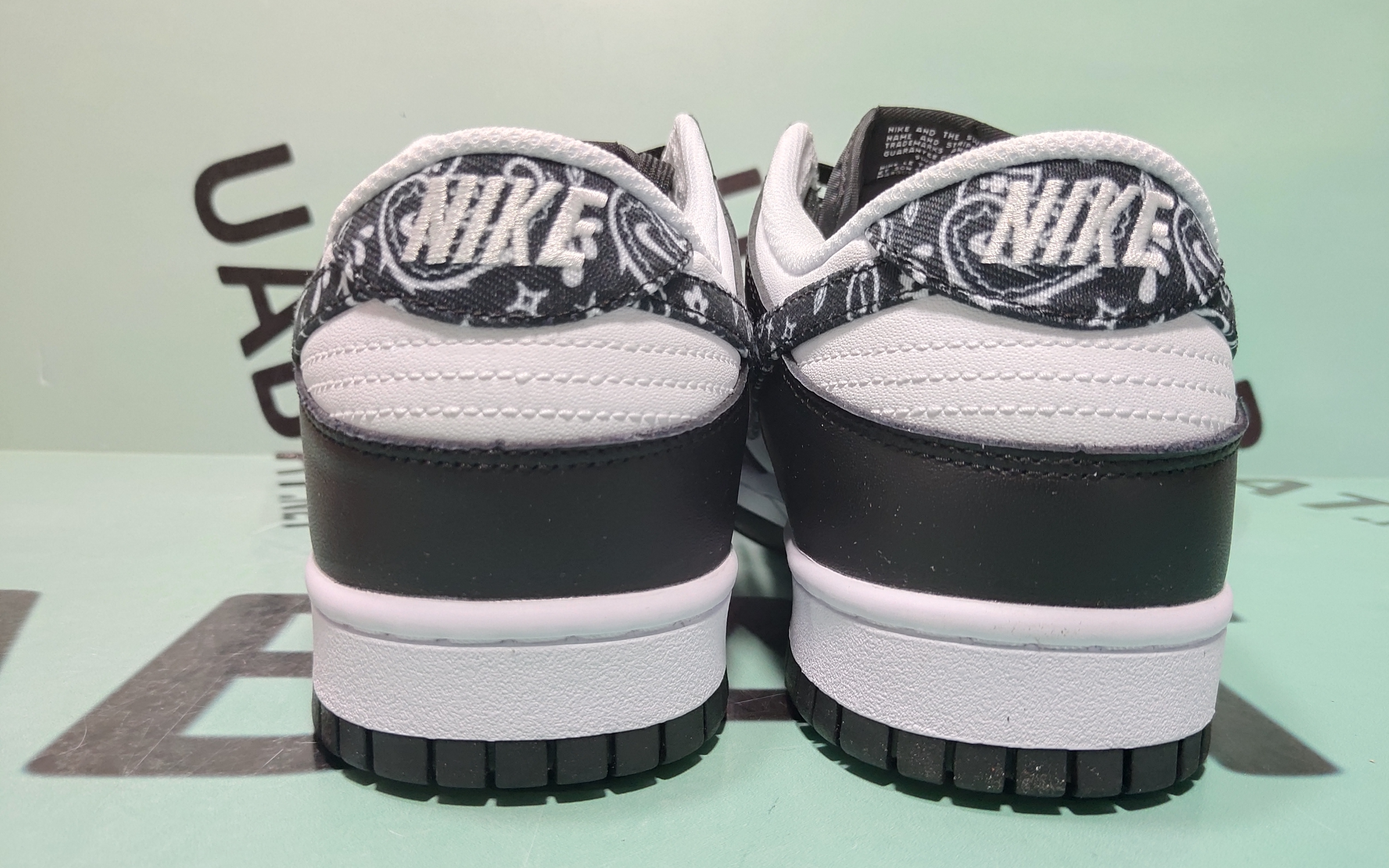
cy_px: 484
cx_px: 698
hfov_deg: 59.7
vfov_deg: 39.4
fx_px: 1211
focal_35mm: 32
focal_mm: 4.35
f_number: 1.79
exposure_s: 1/560
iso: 50
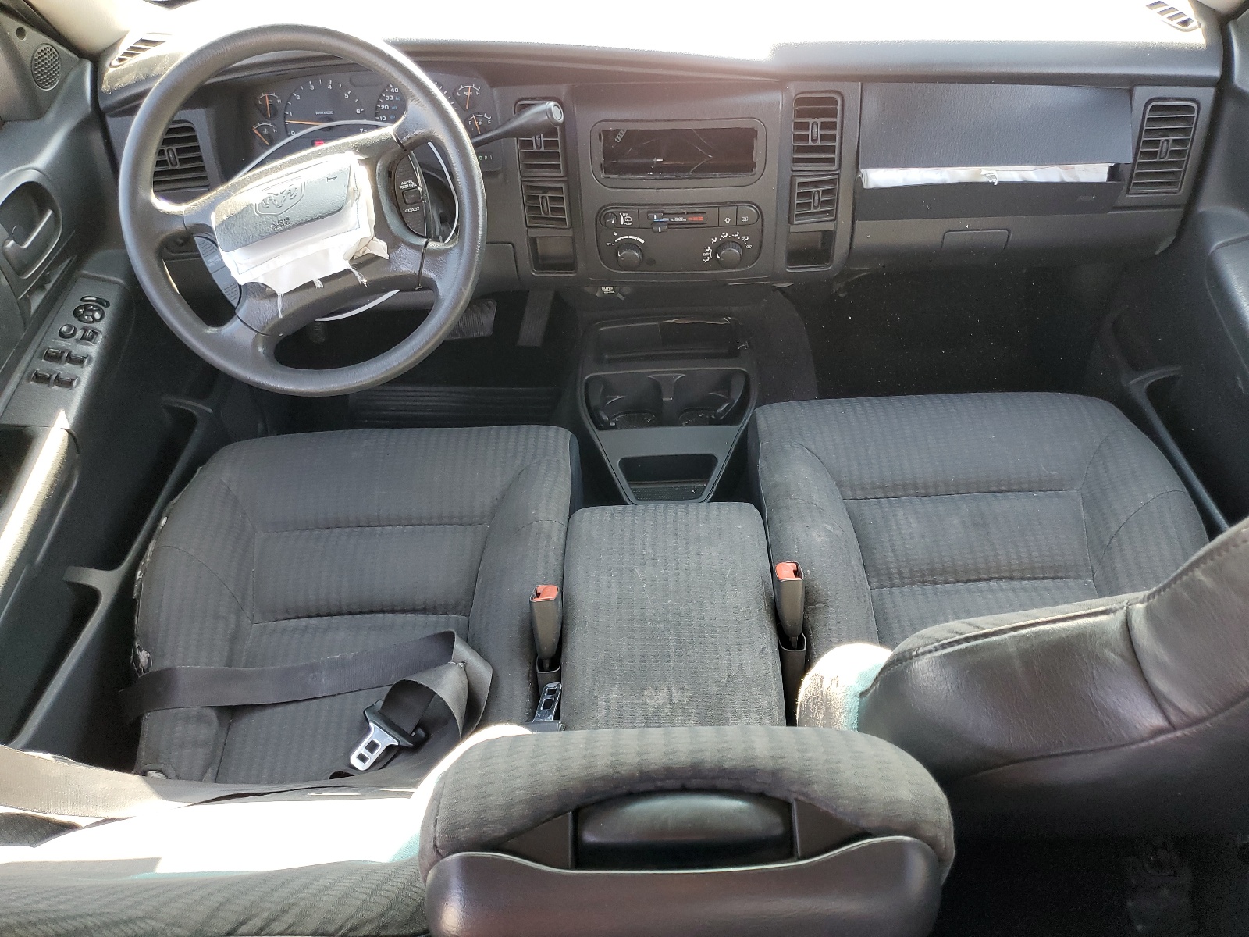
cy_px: 468
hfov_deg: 67.3
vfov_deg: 53.1
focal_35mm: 26
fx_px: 938
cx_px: 624
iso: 85
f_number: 1.5
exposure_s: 1/120
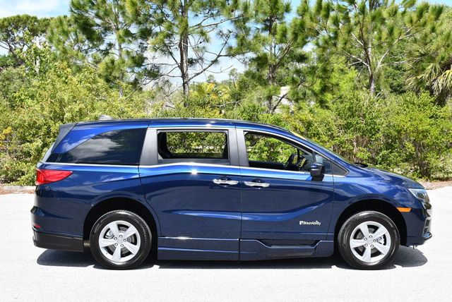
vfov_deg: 24.2
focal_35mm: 56
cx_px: 226
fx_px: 704
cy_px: 151
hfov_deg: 35.6
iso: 160
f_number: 8
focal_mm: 28
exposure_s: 1/250
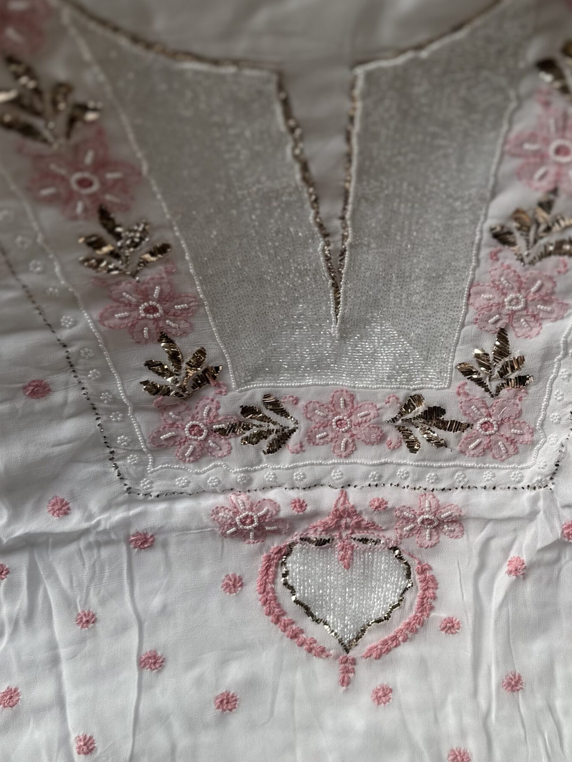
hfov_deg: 41.2
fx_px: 749
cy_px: 472
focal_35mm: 34
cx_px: 387
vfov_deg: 53.4
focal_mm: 6.86
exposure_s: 1/1062
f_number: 1.78
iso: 80
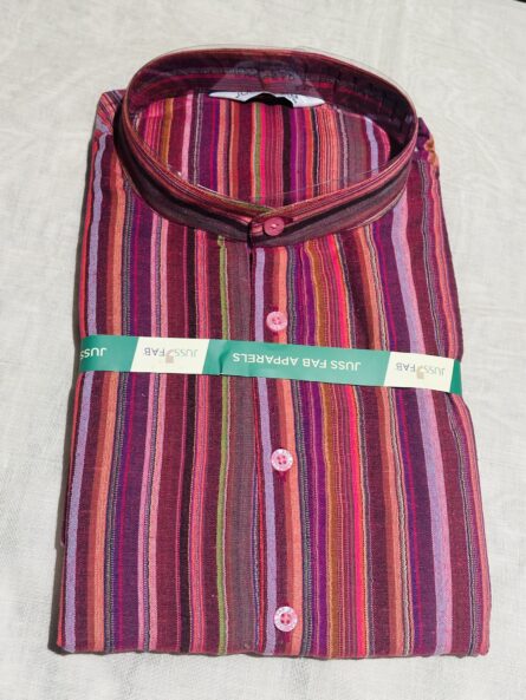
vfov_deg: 39.6
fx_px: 972
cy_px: 350
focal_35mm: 48
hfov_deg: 30.3
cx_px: 263
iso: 250
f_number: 1.78
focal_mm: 6.86
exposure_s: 1/60
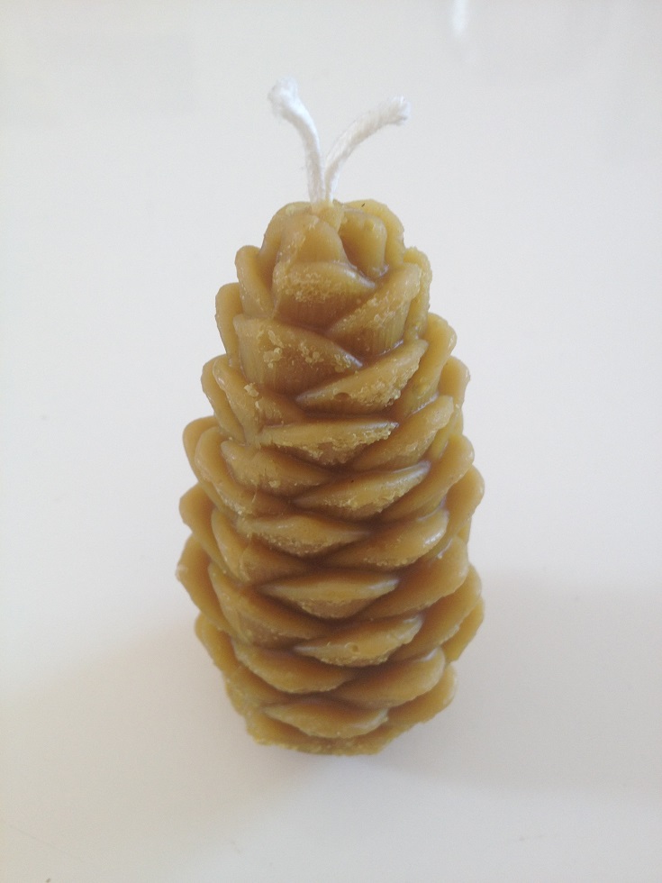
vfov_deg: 52.6
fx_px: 892
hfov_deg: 40.7
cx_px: 331
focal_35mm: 35
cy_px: 442
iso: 50
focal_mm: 4.28
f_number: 2.4
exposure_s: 1/24
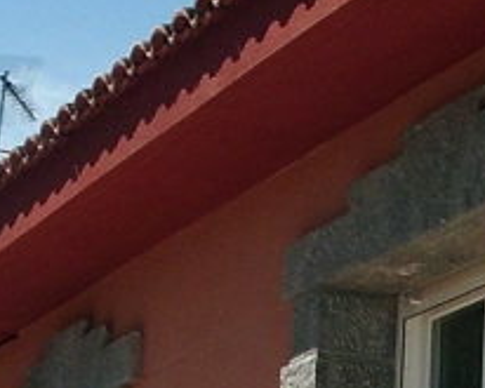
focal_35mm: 205
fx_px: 2944
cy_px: 541
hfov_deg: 9.2
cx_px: 652
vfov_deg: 7.4
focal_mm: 6.3
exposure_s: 1/400
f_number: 7.3
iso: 64
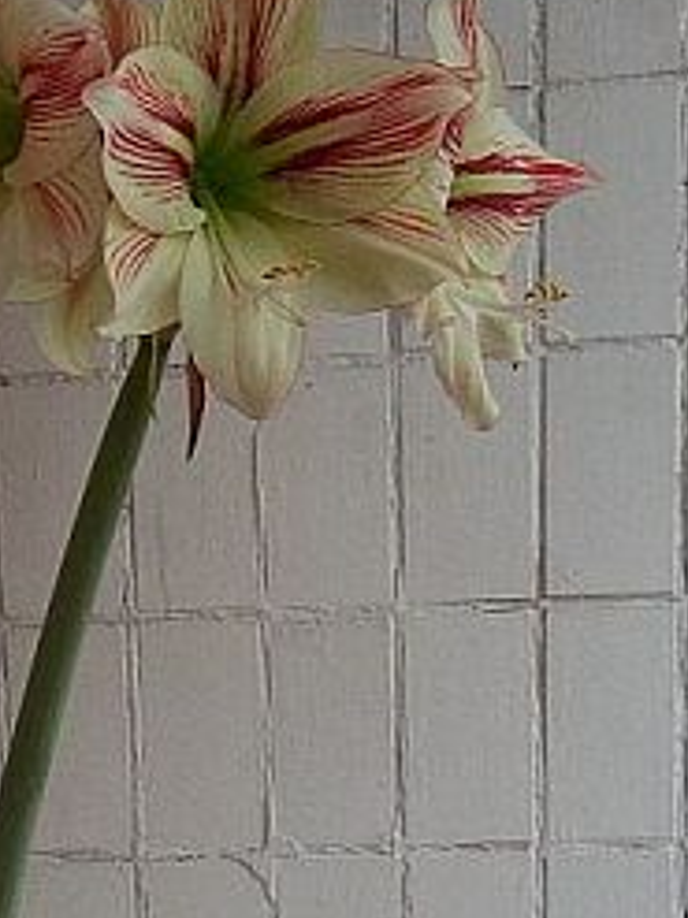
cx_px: 48
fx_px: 2201
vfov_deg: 22.7
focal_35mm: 83
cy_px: 896
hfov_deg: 17.5
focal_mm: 5.7
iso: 160
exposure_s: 1/20
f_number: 2.9
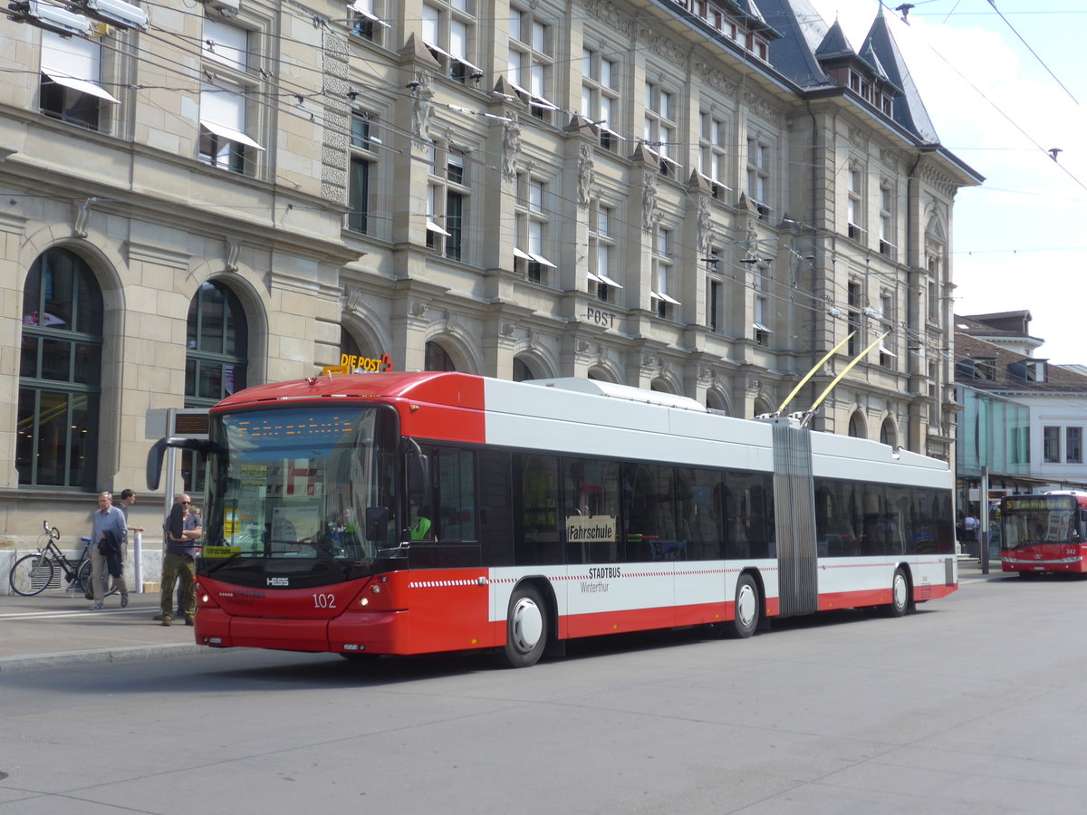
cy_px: 408
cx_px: 544
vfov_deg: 29.7
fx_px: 1539
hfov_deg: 38.9
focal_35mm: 49
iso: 80
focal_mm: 10.1
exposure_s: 1/400
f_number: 3.2
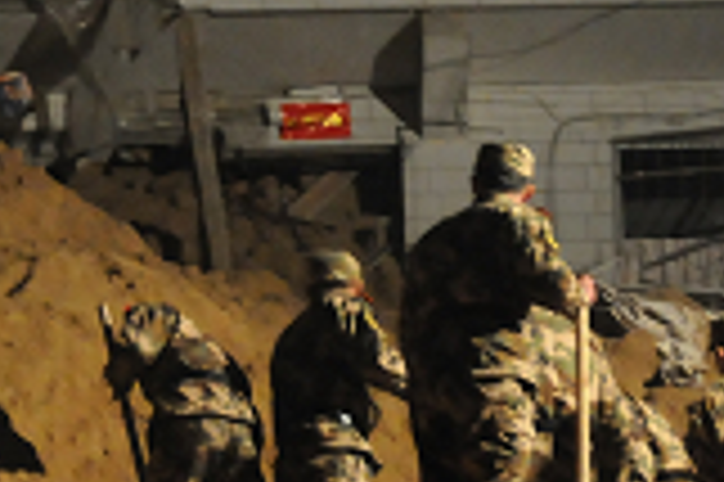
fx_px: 5766
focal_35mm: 287
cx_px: 463
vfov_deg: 4.8
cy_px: 137
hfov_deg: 7.2
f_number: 4.8
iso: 3200
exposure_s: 1/13
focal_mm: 56
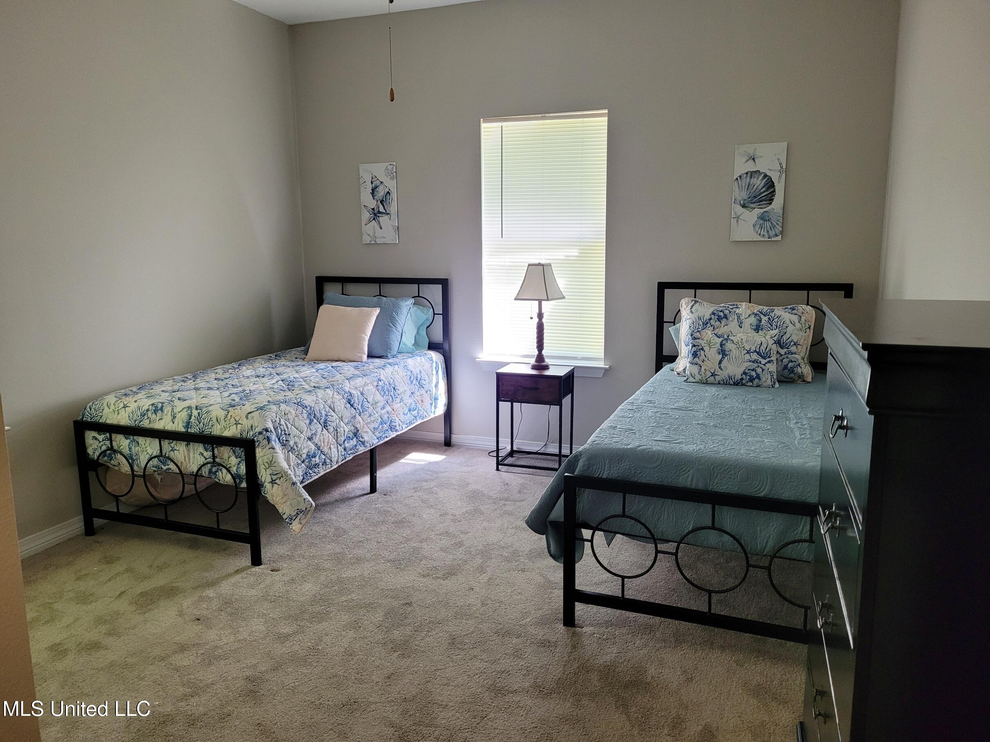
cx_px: 495
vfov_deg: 53.1
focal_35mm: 26
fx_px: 744
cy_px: 371
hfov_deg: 67.3
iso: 320
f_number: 1.8
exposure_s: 1/120
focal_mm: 5.4
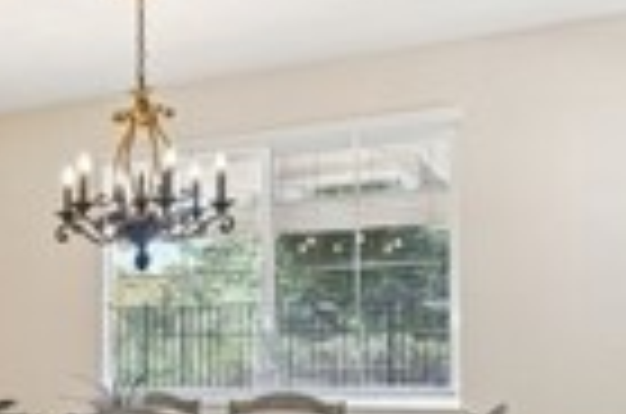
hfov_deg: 27.0
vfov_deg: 22.1
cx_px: -230
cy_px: 351
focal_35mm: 60
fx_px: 1041
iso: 400
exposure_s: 1/25
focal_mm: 13
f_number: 8
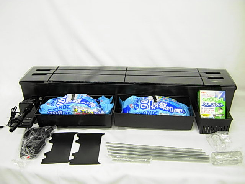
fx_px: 255
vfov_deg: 39.7
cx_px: 122
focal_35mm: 36
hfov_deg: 51.4
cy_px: 92
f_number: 2.7
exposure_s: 1/11.6
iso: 50
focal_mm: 7.5
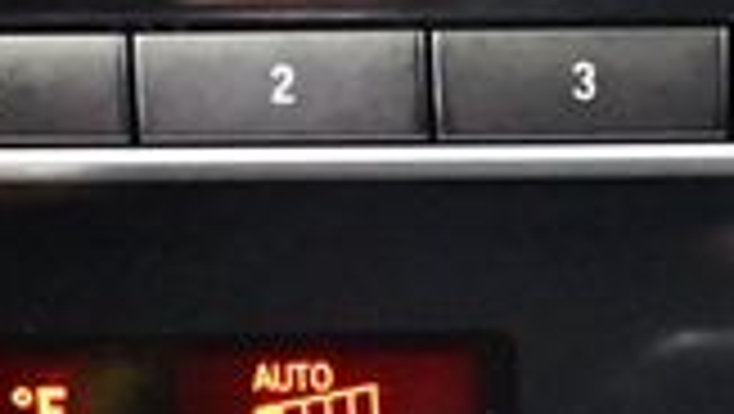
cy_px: 396
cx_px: 739
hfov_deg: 14.3
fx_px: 2883
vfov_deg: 8.2
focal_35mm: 148
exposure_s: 1/50
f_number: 3.5
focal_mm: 18
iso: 12800
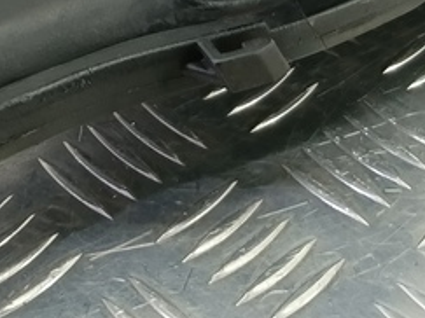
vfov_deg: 13.7
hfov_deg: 20.1
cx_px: 122
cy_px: -241
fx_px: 1190
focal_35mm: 97
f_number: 1.6
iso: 227
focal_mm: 4.11
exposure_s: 1/50
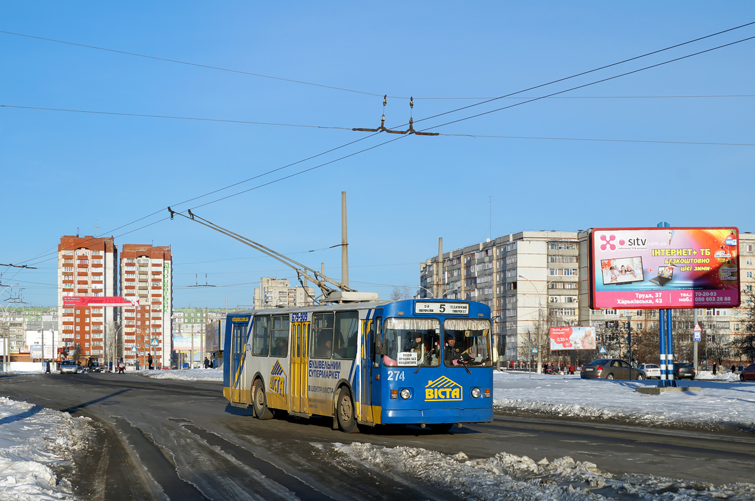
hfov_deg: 37.9
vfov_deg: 25.7
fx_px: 1100
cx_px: 378
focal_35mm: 52
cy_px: 250
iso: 100
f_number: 10
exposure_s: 1/400
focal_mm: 35
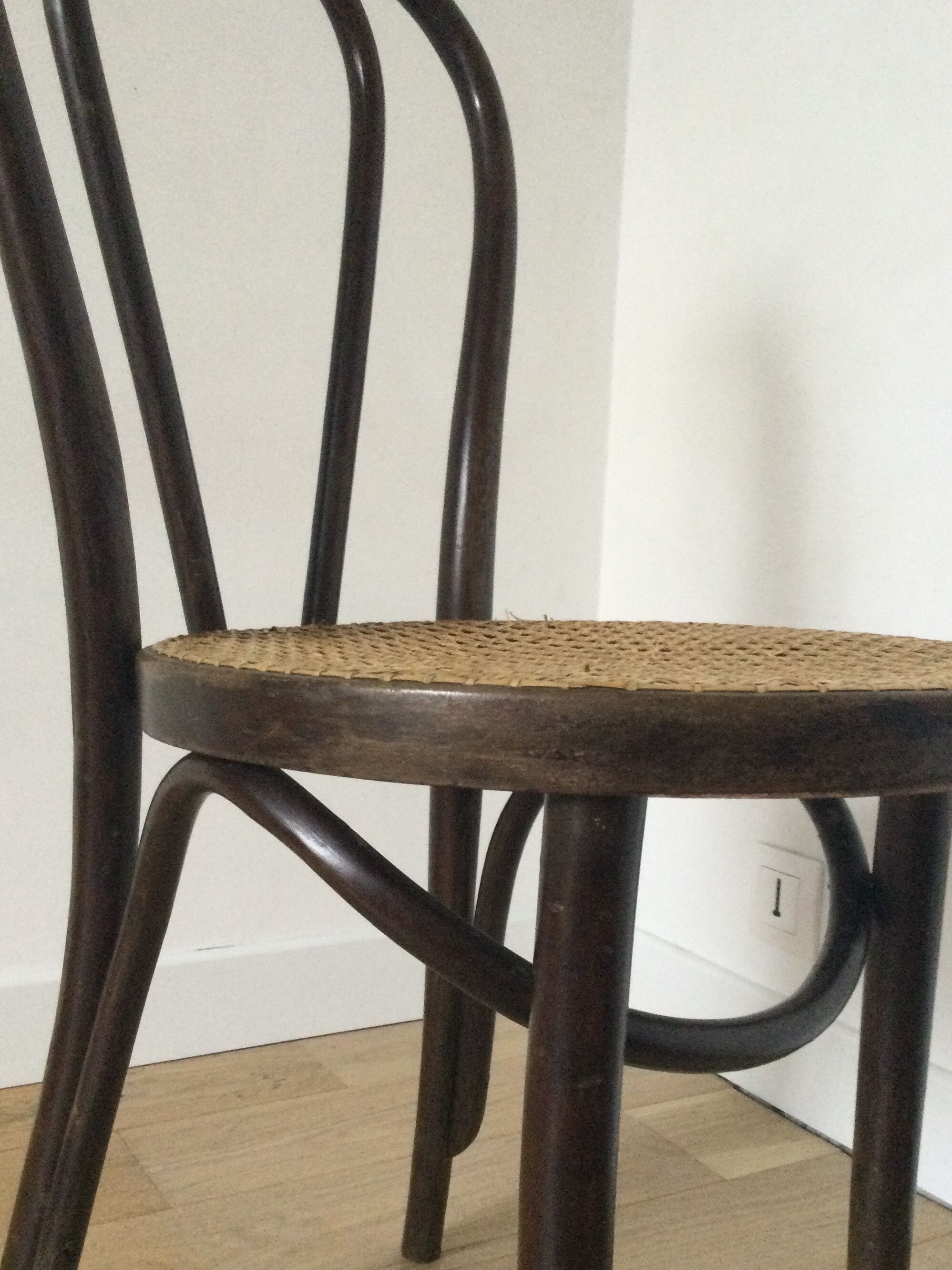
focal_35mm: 38
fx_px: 1394
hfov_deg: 37.7
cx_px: 462
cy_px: 723
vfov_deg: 48.8
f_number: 2.4
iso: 250
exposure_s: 1/33
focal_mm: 3.3
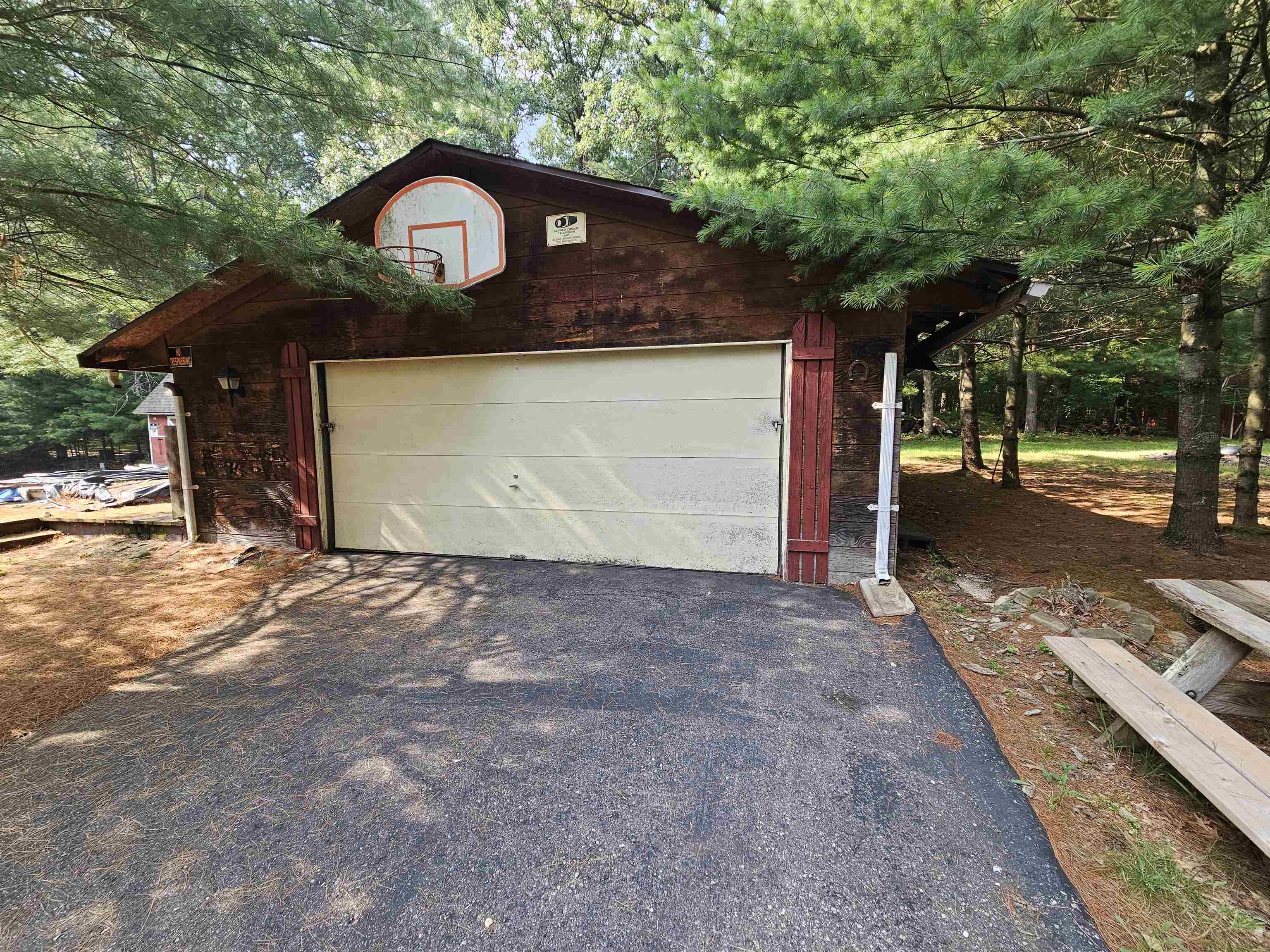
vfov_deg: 89.9
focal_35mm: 13
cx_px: 635
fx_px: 477
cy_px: 476
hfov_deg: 106.2
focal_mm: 2.2
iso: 50
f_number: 2.2
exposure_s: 1/148
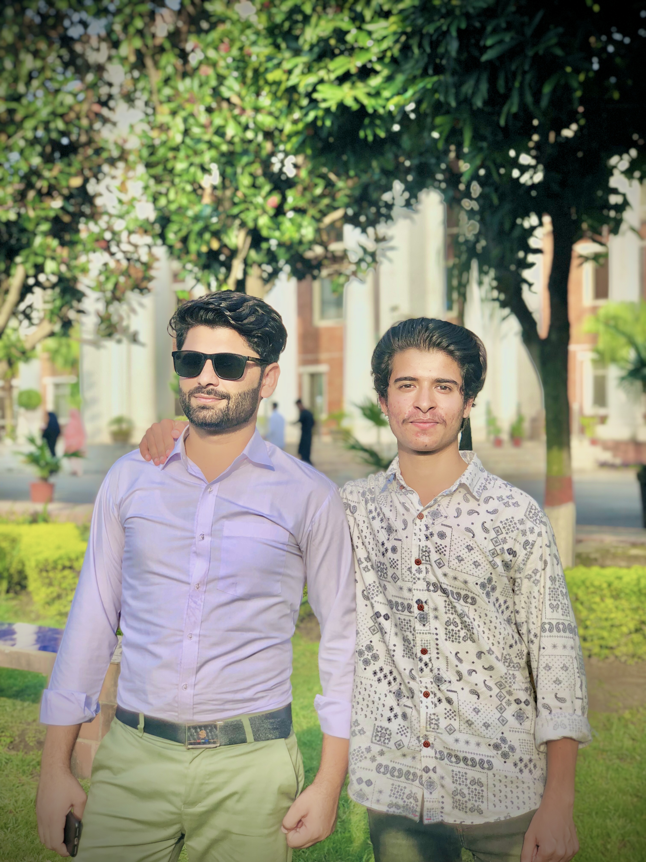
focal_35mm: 52
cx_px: 323
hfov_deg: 28.0
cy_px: 431
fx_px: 1294
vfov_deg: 36.8
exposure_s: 1/558
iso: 16
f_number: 2.4
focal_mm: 6
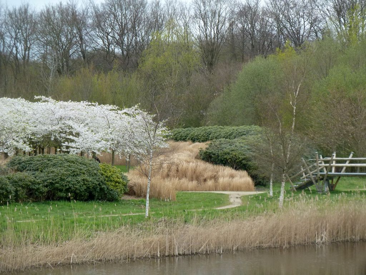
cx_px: 183
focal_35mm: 147
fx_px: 1554
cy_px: 138
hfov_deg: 13.4
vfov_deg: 10.1
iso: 200
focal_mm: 24.1
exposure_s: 1/125
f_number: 4.5
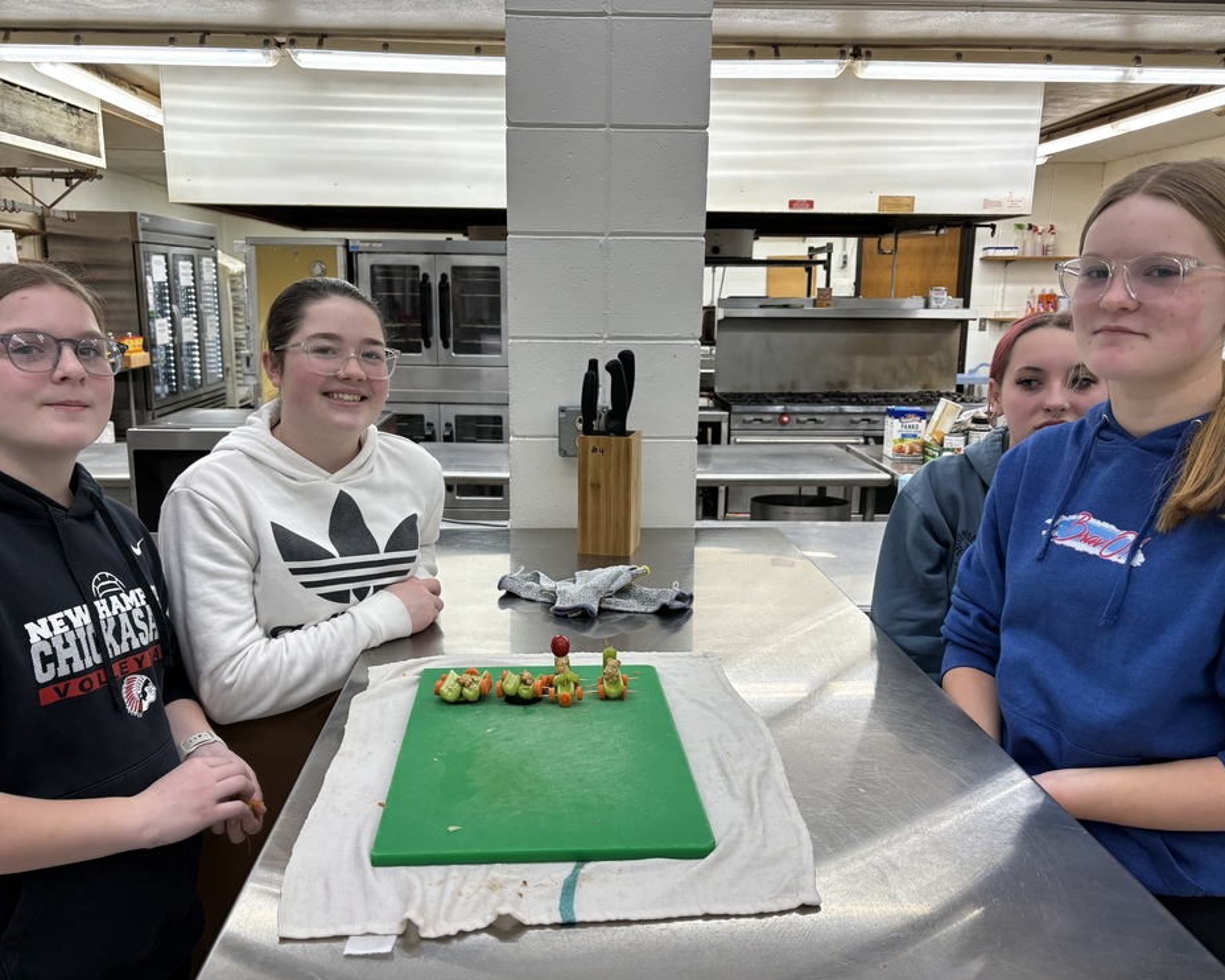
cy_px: 498
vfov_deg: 51.5
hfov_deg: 62.2
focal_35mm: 28
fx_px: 1015
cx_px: 593
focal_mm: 5.96
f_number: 1.6
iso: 100
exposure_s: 1/120
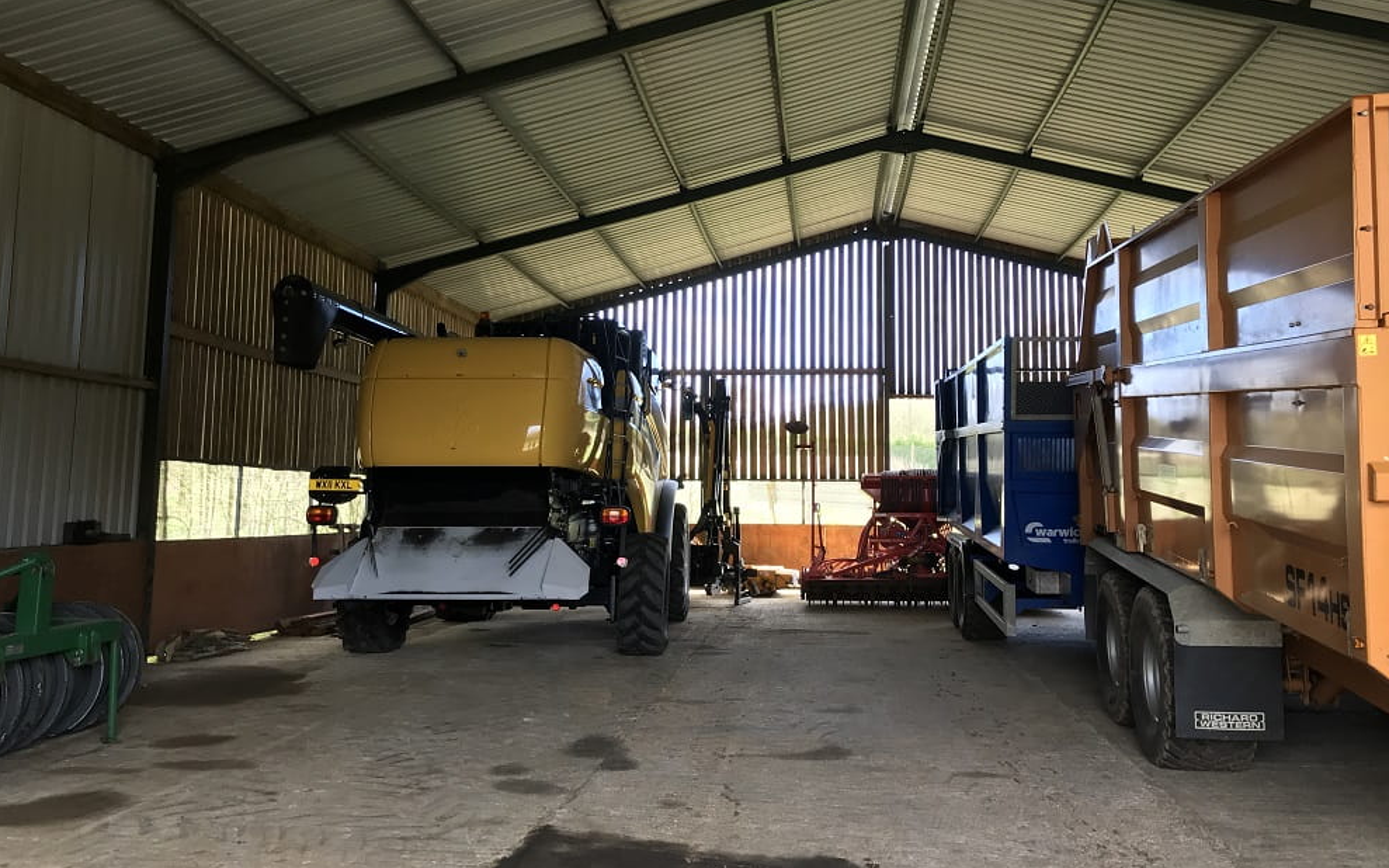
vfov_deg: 41.7
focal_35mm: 30
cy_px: 376
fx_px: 1136
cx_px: 698
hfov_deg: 62.9
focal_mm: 3.99
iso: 32
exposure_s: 1/90
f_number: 1.8
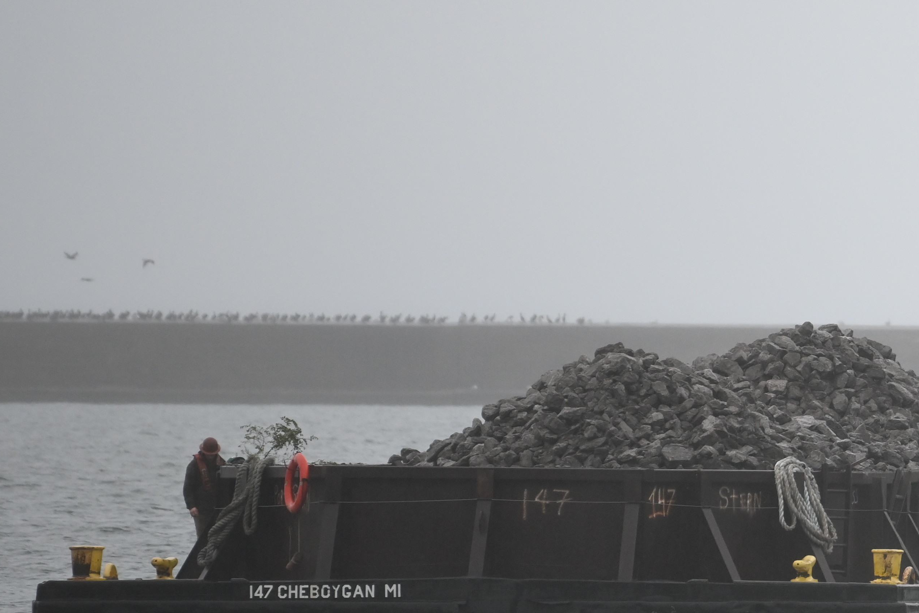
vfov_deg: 2.1
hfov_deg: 3.2
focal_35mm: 650
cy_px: 231
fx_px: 16594
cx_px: 1334
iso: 400
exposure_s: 1/400
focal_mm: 200
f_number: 2.8
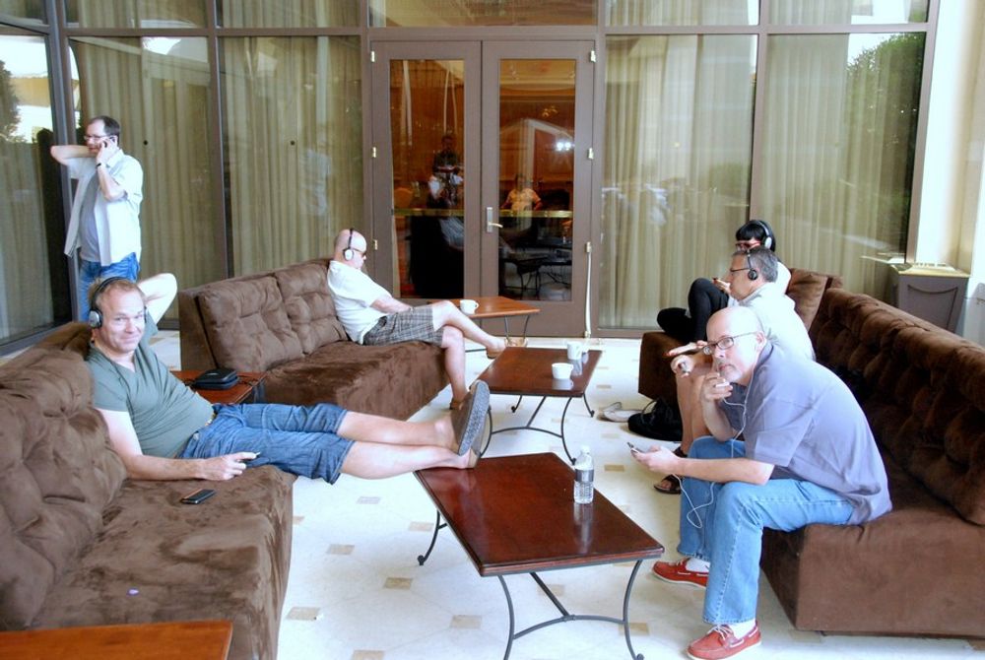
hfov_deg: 53.1
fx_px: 986
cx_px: 492
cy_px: 330
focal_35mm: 36
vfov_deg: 37.0
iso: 1600
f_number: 5.6
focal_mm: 24
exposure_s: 1/60
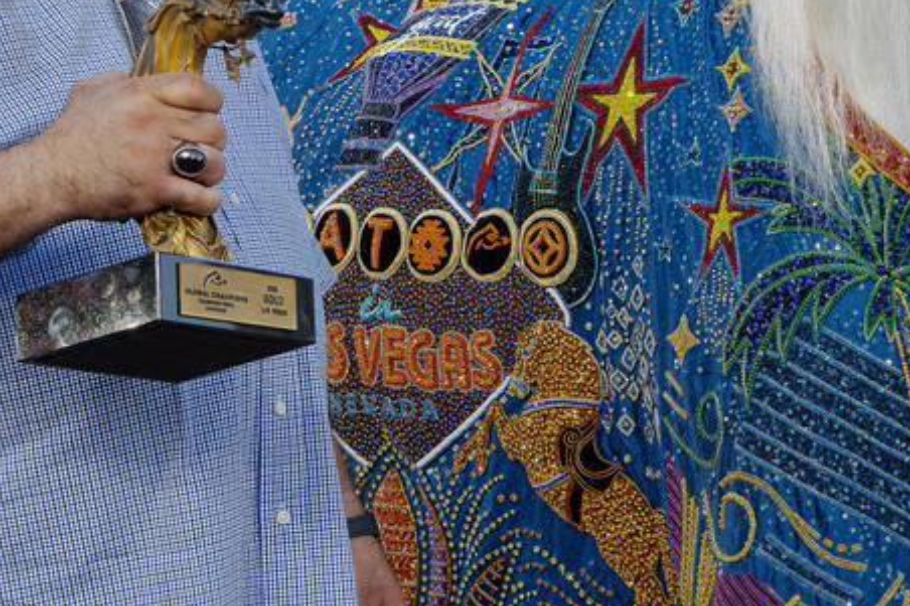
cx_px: 916
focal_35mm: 131
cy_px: -142
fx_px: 3310
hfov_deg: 15.4
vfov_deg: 10.3
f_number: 5
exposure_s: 1/320
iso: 2000
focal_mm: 37
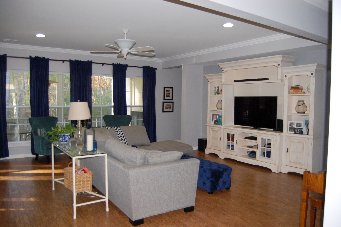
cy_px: 114
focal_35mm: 27
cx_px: 170
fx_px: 256
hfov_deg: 67.4
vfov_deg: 47.8
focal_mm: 18
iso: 400
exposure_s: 1/60
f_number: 3.5
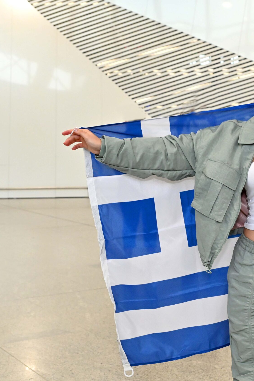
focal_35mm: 70
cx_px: 242
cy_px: 189
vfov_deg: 28.8
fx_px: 741
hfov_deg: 19.0
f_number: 5.6
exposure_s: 1/320
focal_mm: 46
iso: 3200
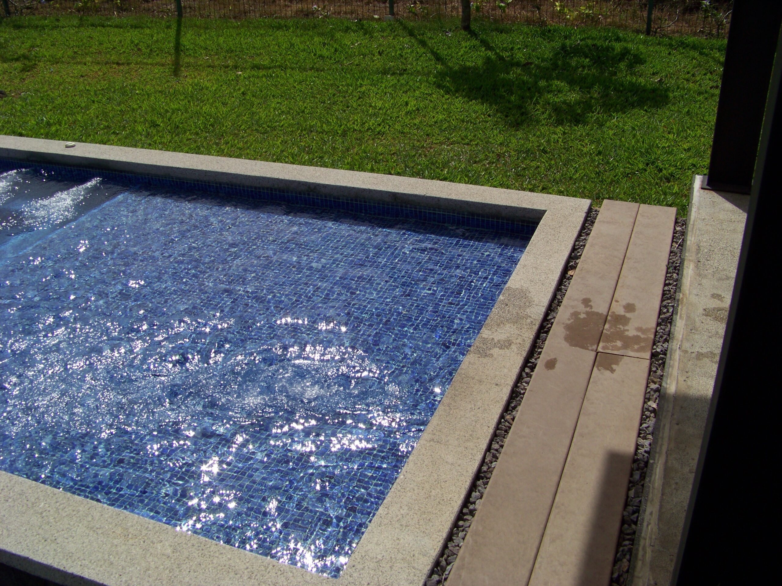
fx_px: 813
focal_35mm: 36
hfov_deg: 51.4
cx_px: 391
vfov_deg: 39.7
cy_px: 293
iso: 67
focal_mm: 5.85
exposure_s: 1/1250
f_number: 4
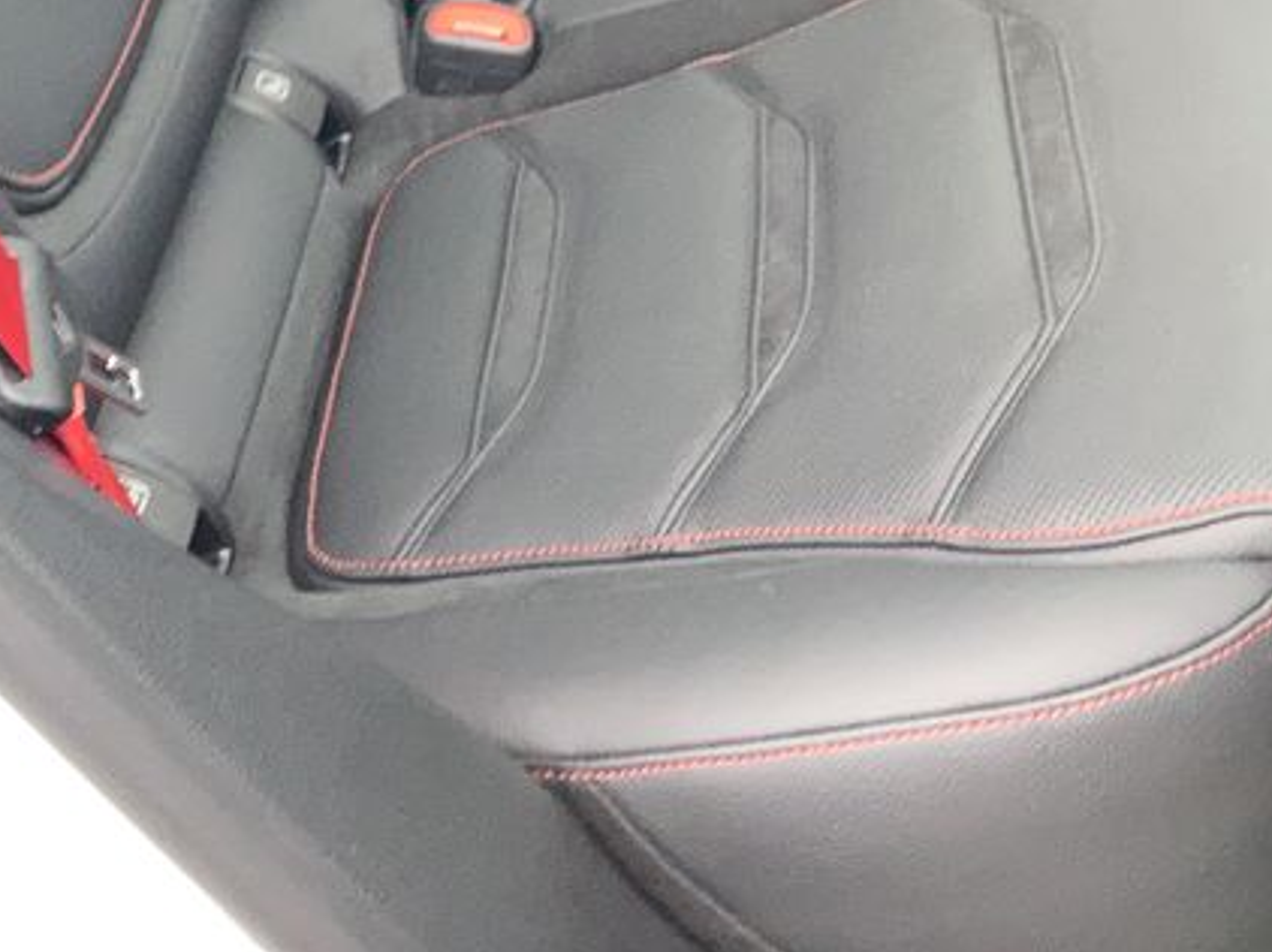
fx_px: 2497
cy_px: -196
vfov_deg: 20.2
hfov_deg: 28.5
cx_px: 549
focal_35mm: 68
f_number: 1.8
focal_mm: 3.99
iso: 160
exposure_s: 1/28
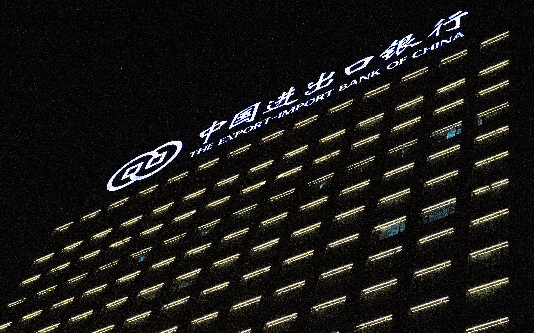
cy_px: 165
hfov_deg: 28.6
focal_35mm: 72
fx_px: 1048
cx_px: 266
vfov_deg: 18.1
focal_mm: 70
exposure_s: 1/1000
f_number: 8
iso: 12800
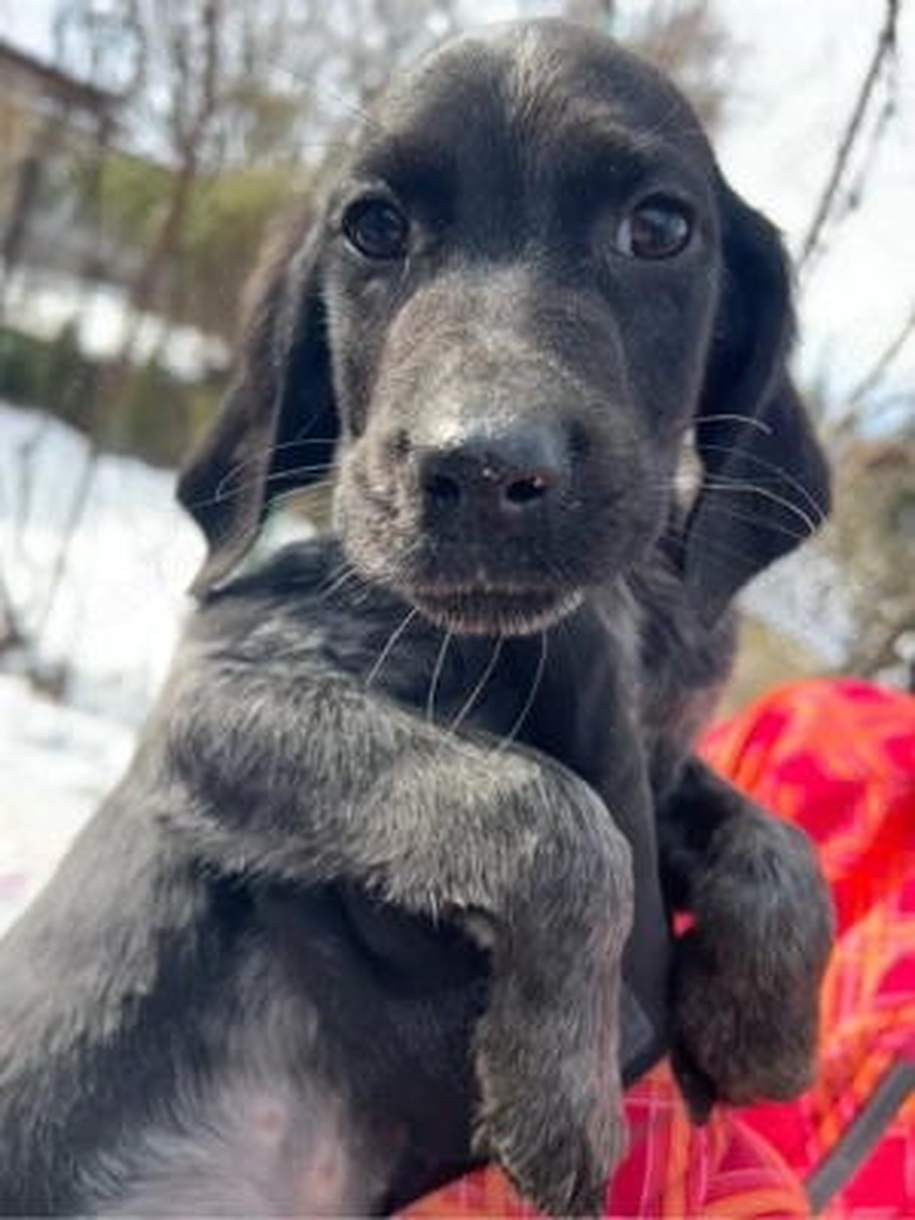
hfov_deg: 53.1
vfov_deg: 67.3
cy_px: 610
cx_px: 458
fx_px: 916
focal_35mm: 26
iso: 50
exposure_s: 1/840
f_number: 1.5
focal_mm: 5.7
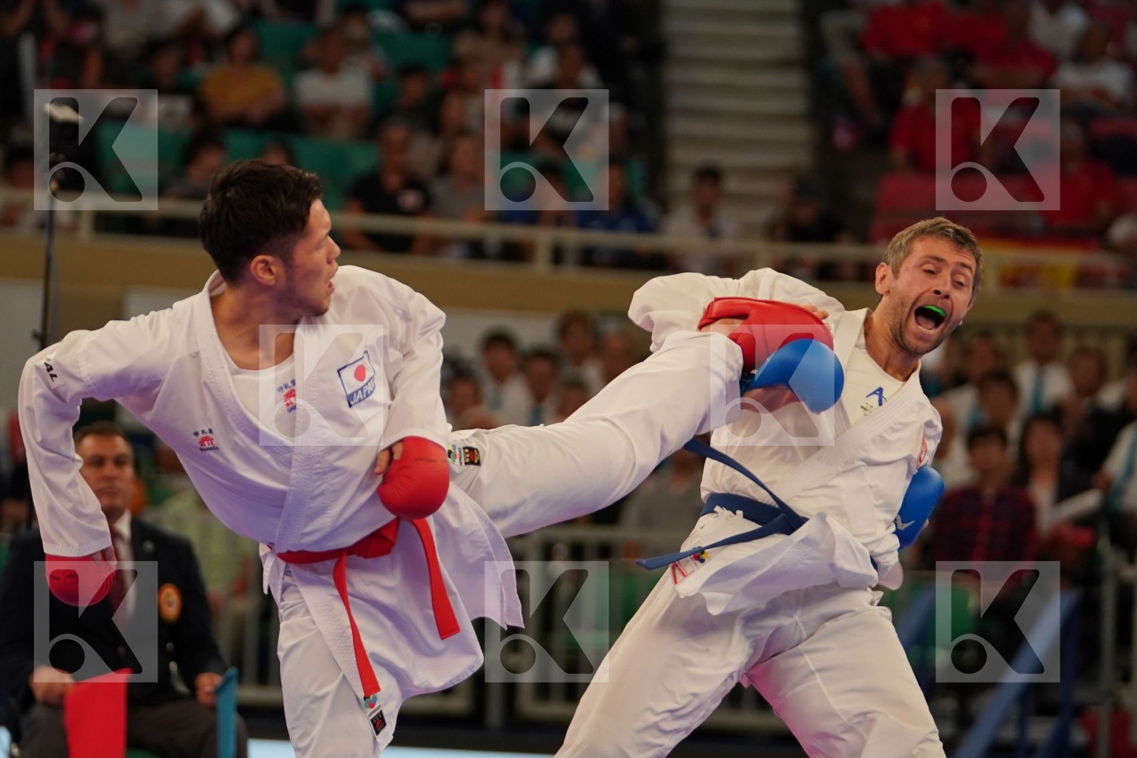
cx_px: 547
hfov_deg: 8.7
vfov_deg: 5.8
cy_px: 385
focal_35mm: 238
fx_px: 7516
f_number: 2.8
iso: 1600
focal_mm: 151
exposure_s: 1/1000
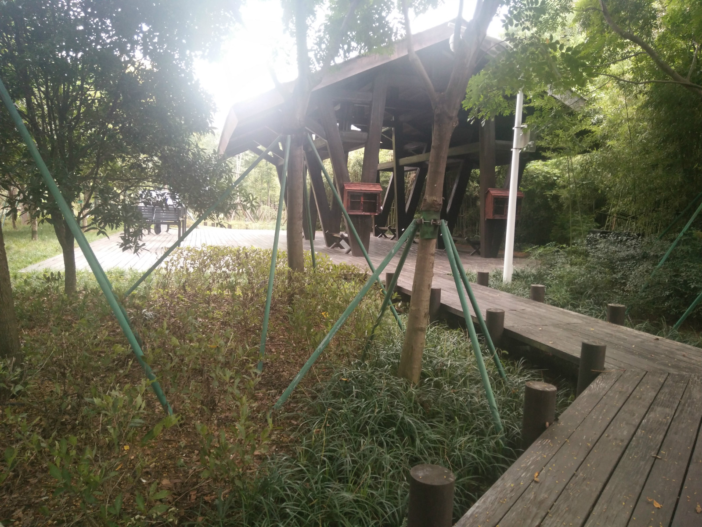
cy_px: 264
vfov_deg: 63.5
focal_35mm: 21
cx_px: 351
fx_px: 426
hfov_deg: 79.0
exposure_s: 1/33.3
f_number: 2.2
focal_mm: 3.66
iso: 72
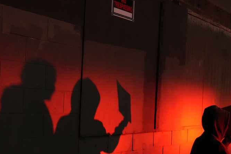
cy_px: 105
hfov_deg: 37.8
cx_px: 152
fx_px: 334
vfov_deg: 25.8
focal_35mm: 52
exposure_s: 1/125
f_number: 3.2
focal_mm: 34
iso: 8000
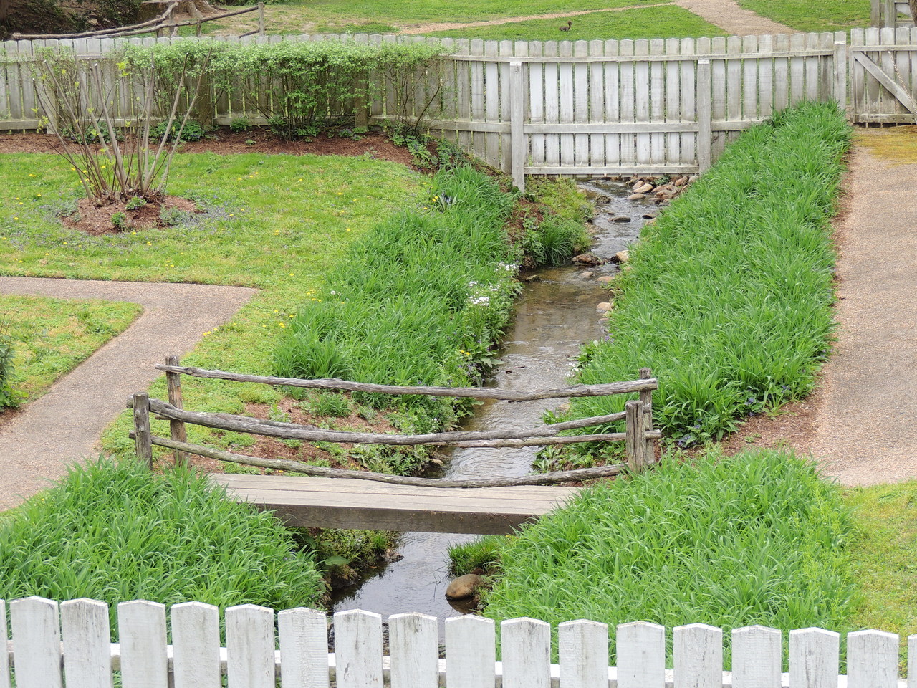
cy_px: 344
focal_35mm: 85
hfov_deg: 23.0
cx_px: 458
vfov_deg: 17.4
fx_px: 2252
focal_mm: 15.1
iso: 100
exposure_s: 1/200
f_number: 4
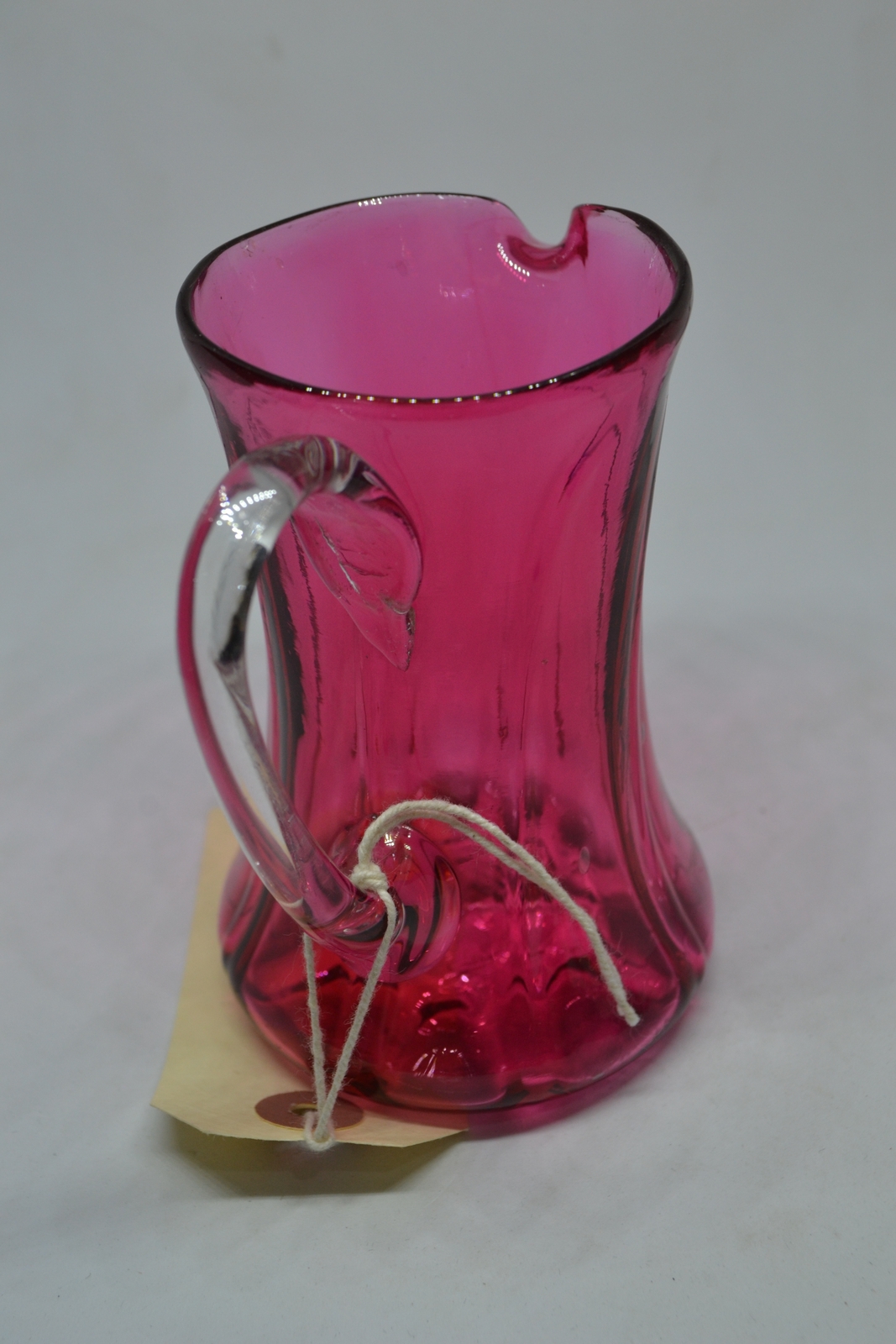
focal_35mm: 42
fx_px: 1568
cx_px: 448
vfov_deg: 46.4
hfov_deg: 31.9
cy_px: 672
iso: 400
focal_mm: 28
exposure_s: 1/60
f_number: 6.3
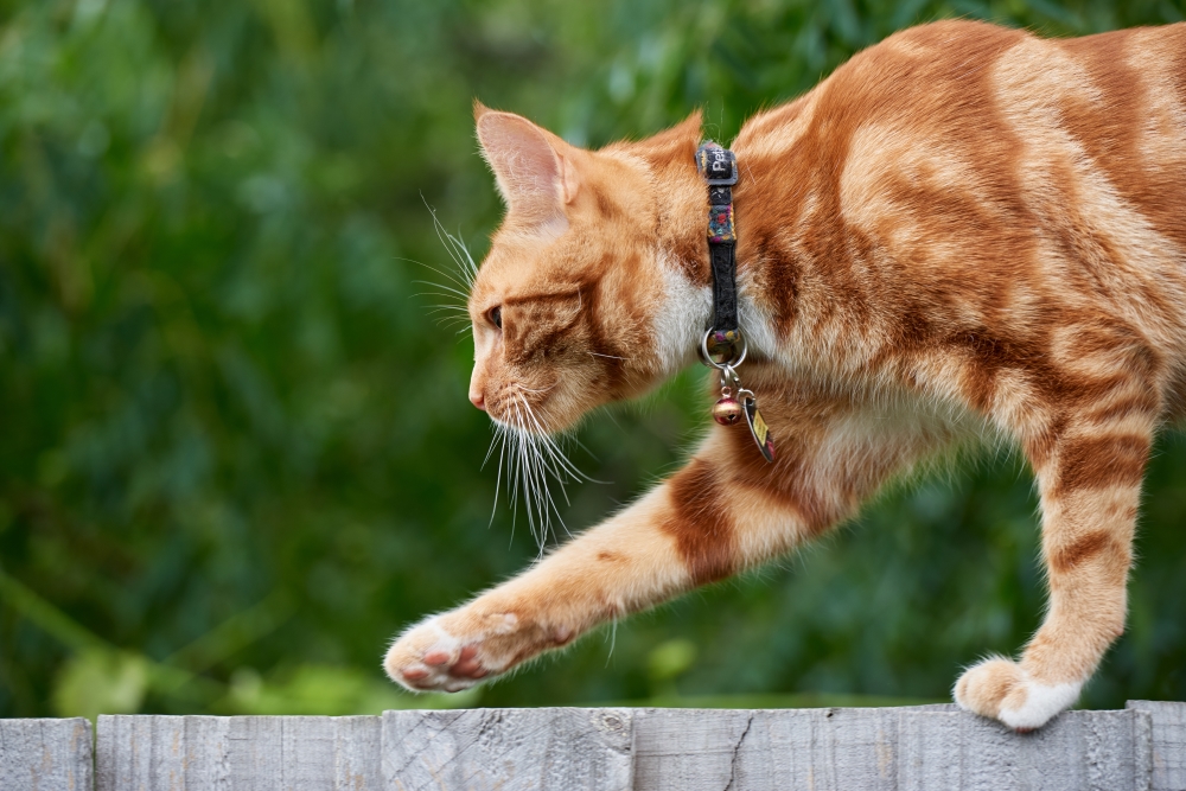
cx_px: 593
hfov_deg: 10.3
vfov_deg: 6.9
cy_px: 396
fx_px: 6589
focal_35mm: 200
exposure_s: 1/320
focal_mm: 200
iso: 320
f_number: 5
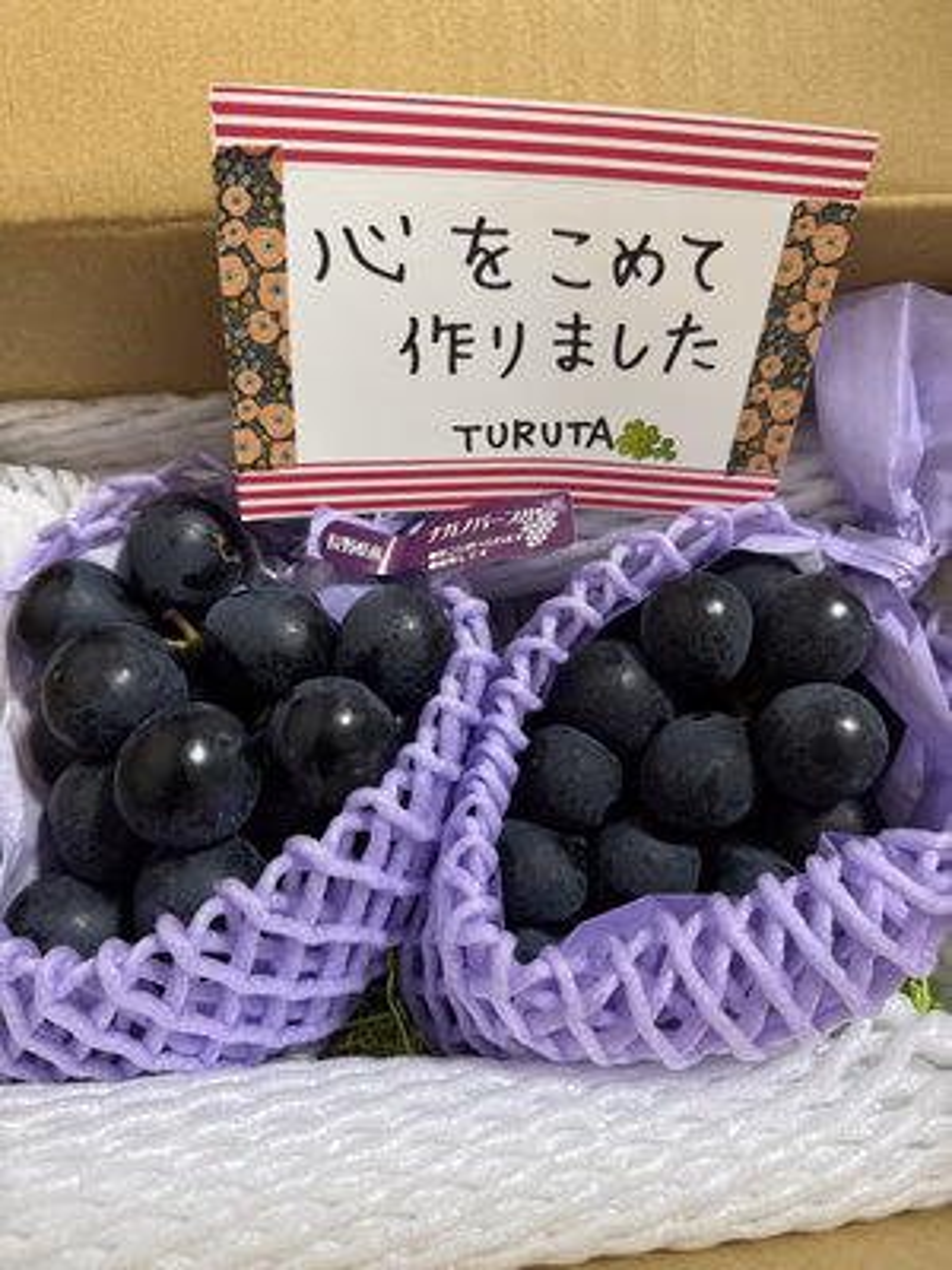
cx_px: 476
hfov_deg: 56.8
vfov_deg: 71.6
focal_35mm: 24
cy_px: 635
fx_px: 880
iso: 250
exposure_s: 1/50
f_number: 1.78
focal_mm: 6.76
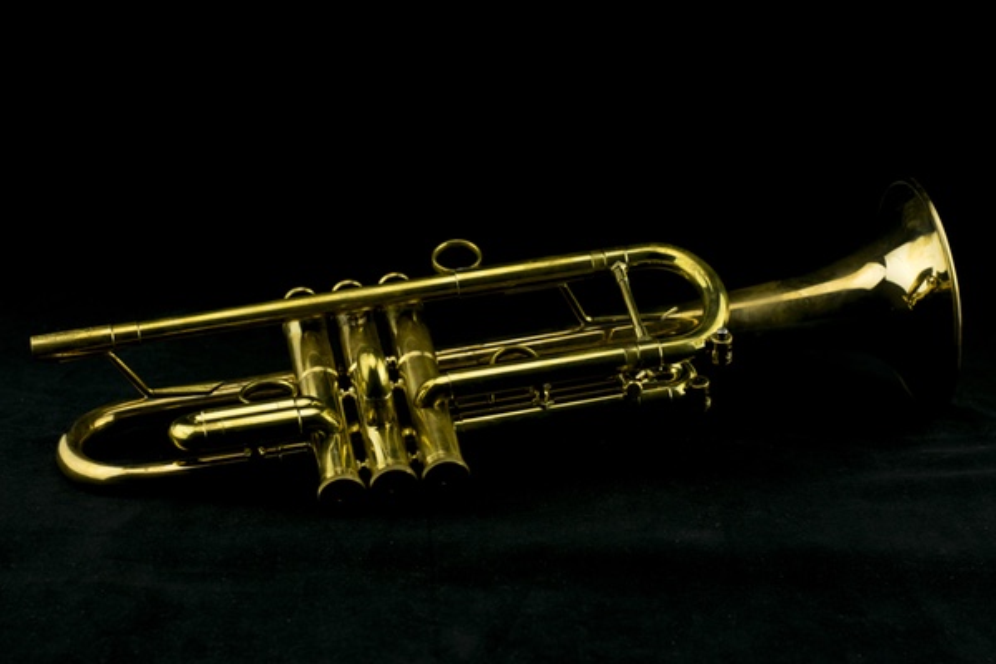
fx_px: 2075
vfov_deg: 18.2
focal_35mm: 75
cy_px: 332
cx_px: 498
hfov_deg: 27.0
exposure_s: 1/125
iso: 100
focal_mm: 50
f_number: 5.6
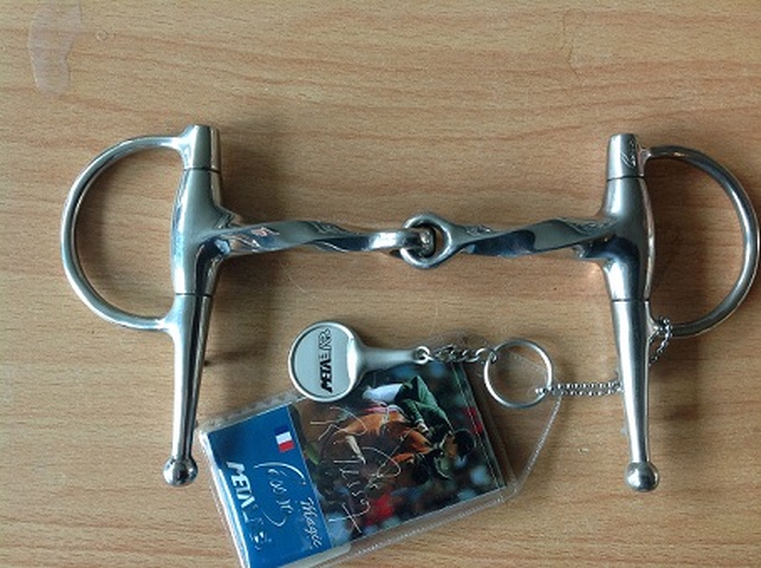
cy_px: 284
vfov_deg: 40.6
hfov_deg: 52.7
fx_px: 768
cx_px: 380
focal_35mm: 35
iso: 80
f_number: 2.4
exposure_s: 1/15
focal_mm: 4.28
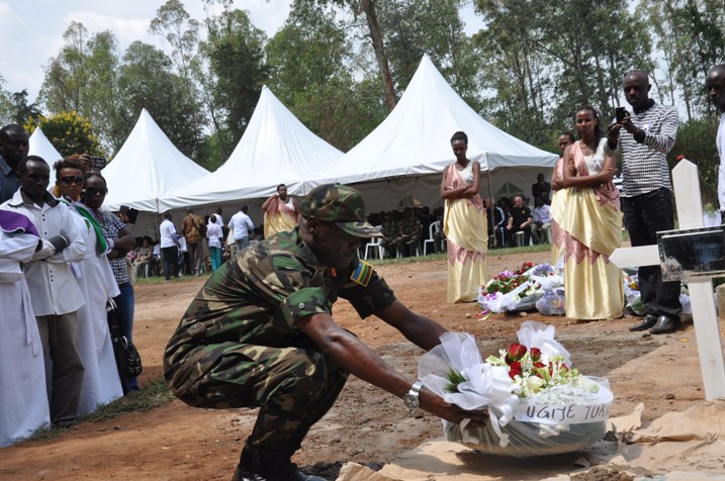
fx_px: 905
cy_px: 240
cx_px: 362
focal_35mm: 45
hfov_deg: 43.7
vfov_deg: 29.8
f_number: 11
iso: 500
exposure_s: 1/500
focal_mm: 30
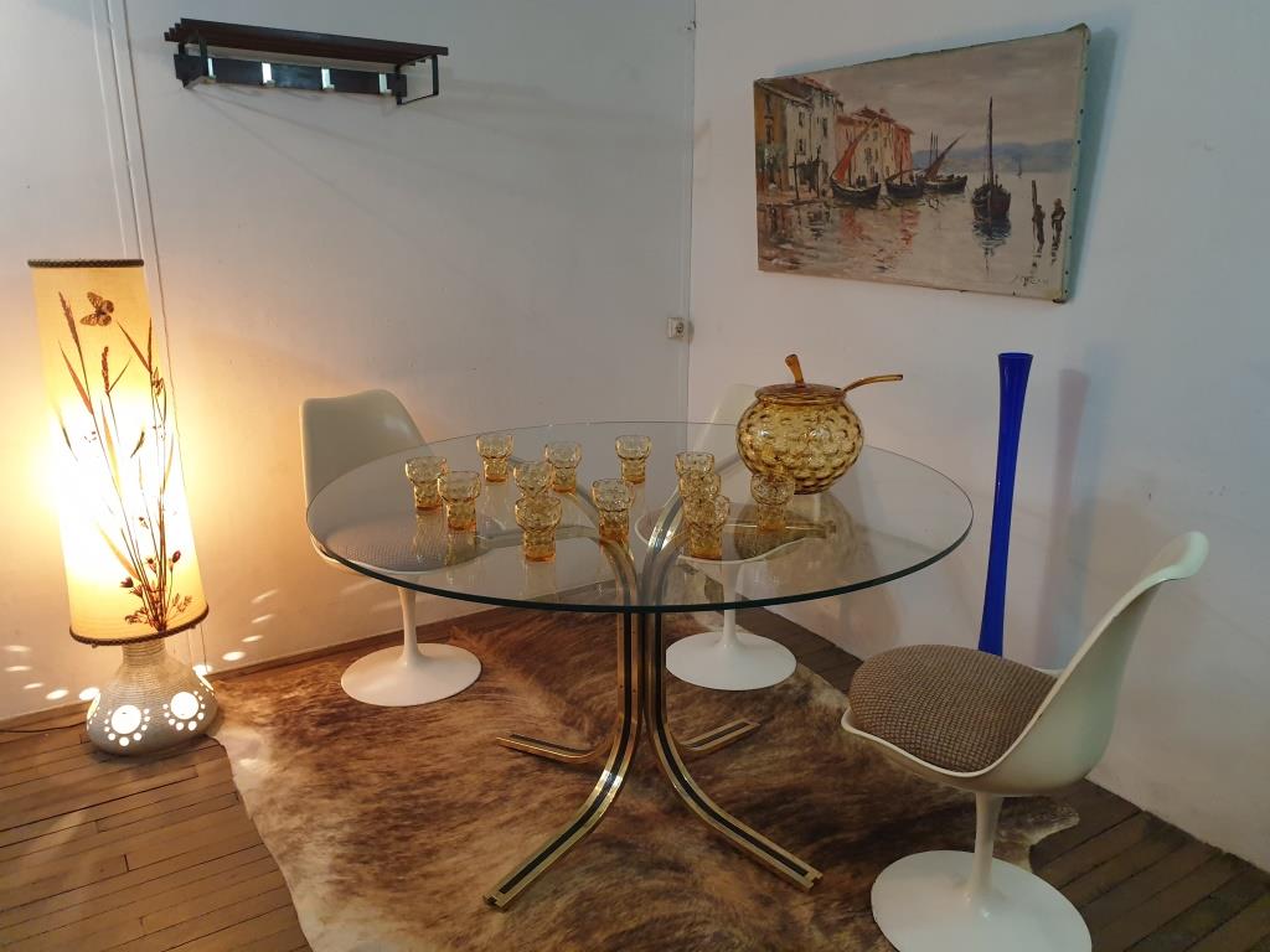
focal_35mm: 26
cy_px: 476
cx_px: 635
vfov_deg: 53.1
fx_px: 954
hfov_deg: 67.3
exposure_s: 1/50
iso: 320
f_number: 2.4
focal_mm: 4.3
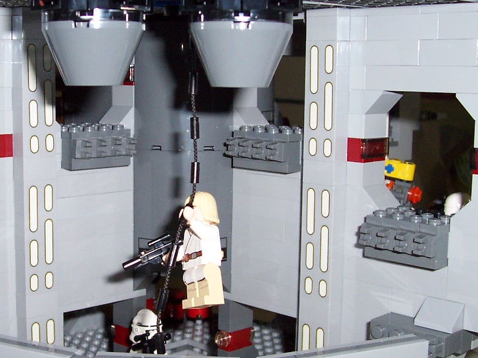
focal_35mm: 61
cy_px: 197
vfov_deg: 24.0
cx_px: 169
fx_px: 842
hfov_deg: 31.5
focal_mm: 5.6
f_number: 2.8
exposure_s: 1/60
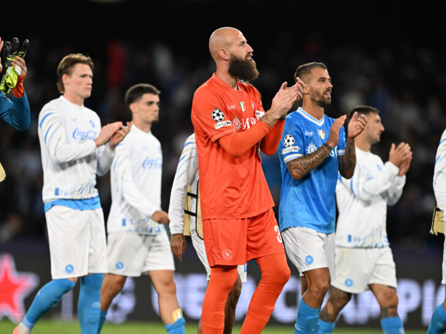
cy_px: 197
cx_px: 231
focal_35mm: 539
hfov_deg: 3.7
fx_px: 6943
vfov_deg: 2.8
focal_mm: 400
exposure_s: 1/1600
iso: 2000
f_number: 2.8
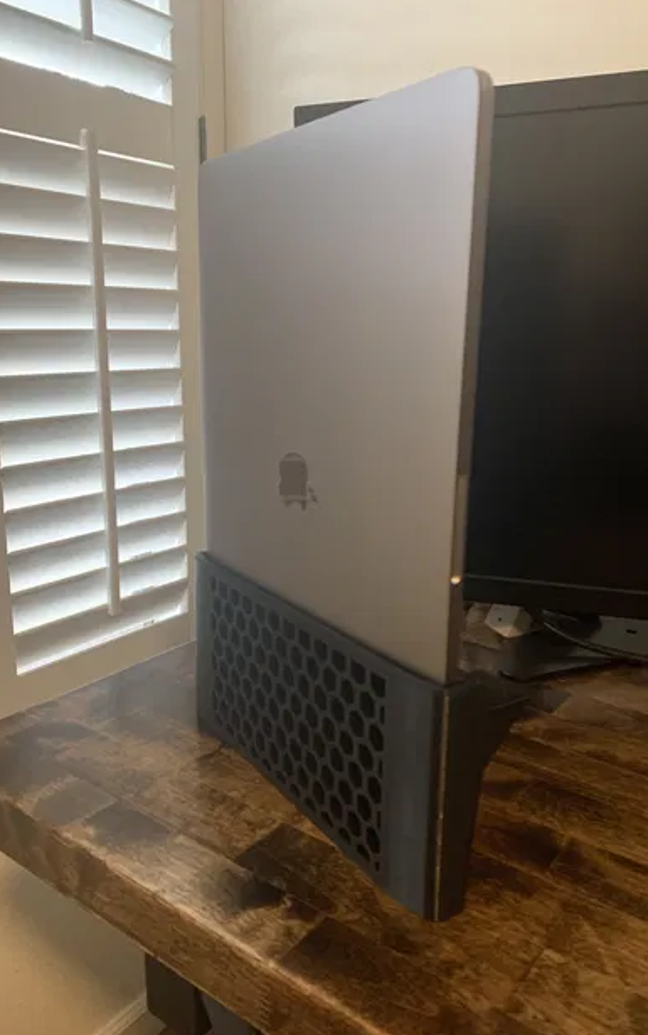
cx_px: 312
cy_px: 523
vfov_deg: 66.4
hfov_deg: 44.6
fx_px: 790
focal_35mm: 28
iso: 400
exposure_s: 1/60
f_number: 1.8
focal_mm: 4.25
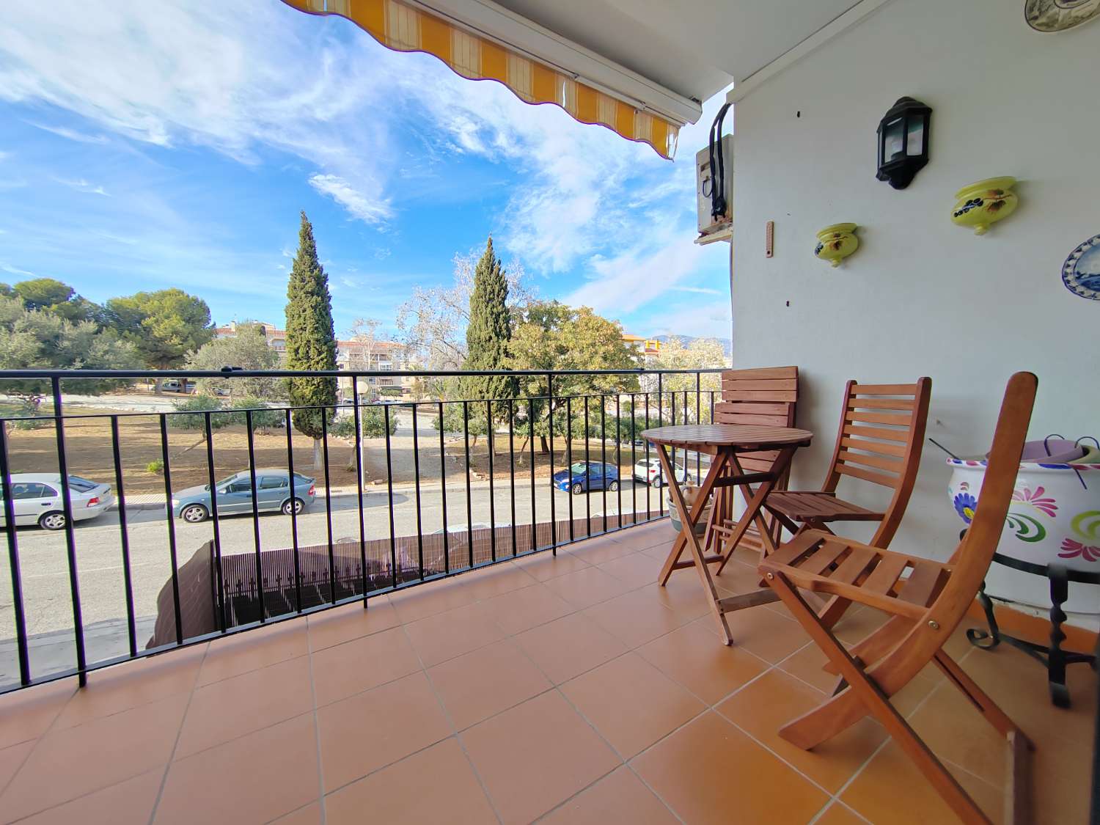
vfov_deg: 89.9
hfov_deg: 106.2
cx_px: 550
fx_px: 413
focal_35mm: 13
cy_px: 412
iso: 100
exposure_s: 1/410
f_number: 2.2
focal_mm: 2.16
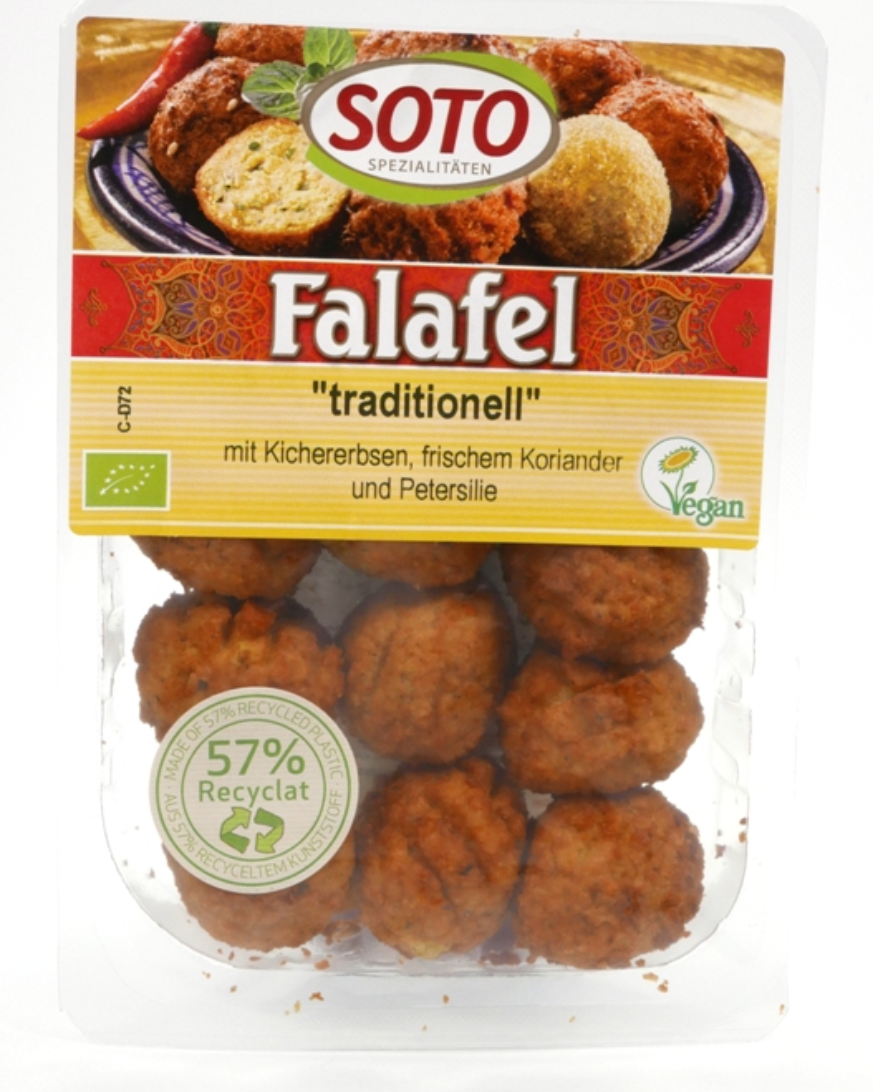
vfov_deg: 33.0
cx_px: 432
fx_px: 1841
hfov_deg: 26.7
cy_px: 492
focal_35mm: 57
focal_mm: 22.7
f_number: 16
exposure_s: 1/30
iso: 800
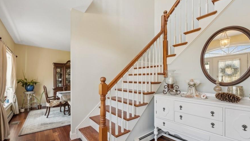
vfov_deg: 70.2
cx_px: 126
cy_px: 80
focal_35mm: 15
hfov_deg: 103.0
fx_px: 99
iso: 800
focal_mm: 14
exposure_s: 1/50
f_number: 8
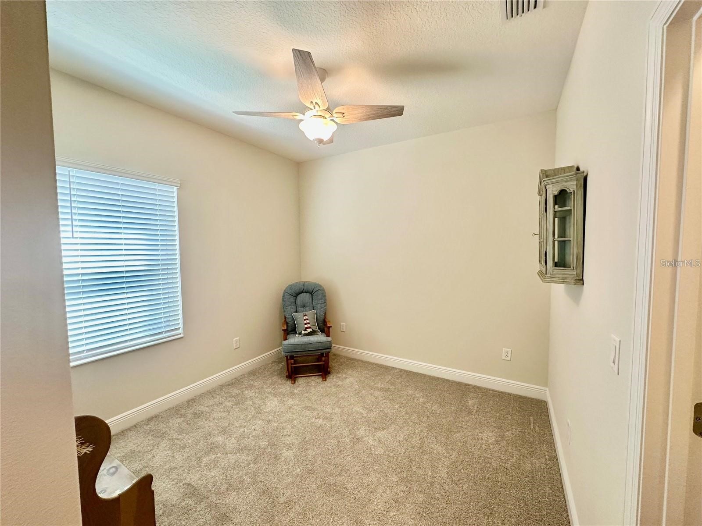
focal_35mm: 14
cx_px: 351
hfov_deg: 102.1
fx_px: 284
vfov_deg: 85.7
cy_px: 263
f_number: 2.2
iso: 200
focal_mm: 2.22
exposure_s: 1/120
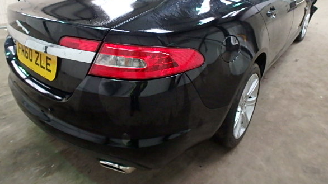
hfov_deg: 74.0
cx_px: 156
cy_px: 55
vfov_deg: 44.9
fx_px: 217
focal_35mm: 25
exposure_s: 1/15
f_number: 3.5
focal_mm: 3.7
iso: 800
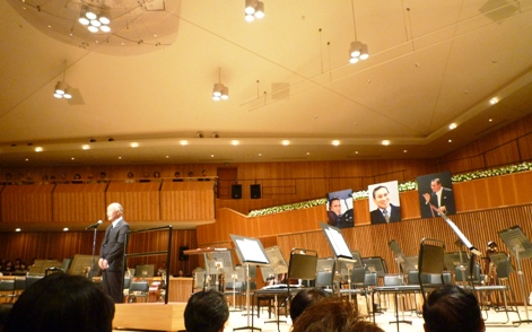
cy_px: 194
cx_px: 265
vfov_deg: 45.8
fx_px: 391
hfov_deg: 68.4
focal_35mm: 27
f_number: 2.8
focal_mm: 4.4
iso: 400
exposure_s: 1/15
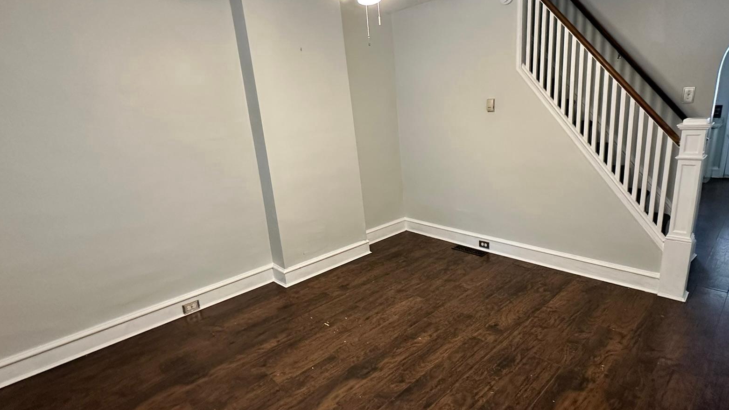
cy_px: 212
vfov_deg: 55.9
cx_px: 399
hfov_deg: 86.4
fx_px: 387
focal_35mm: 20
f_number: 2.2
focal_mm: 2.22
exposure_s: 1/60
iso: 320
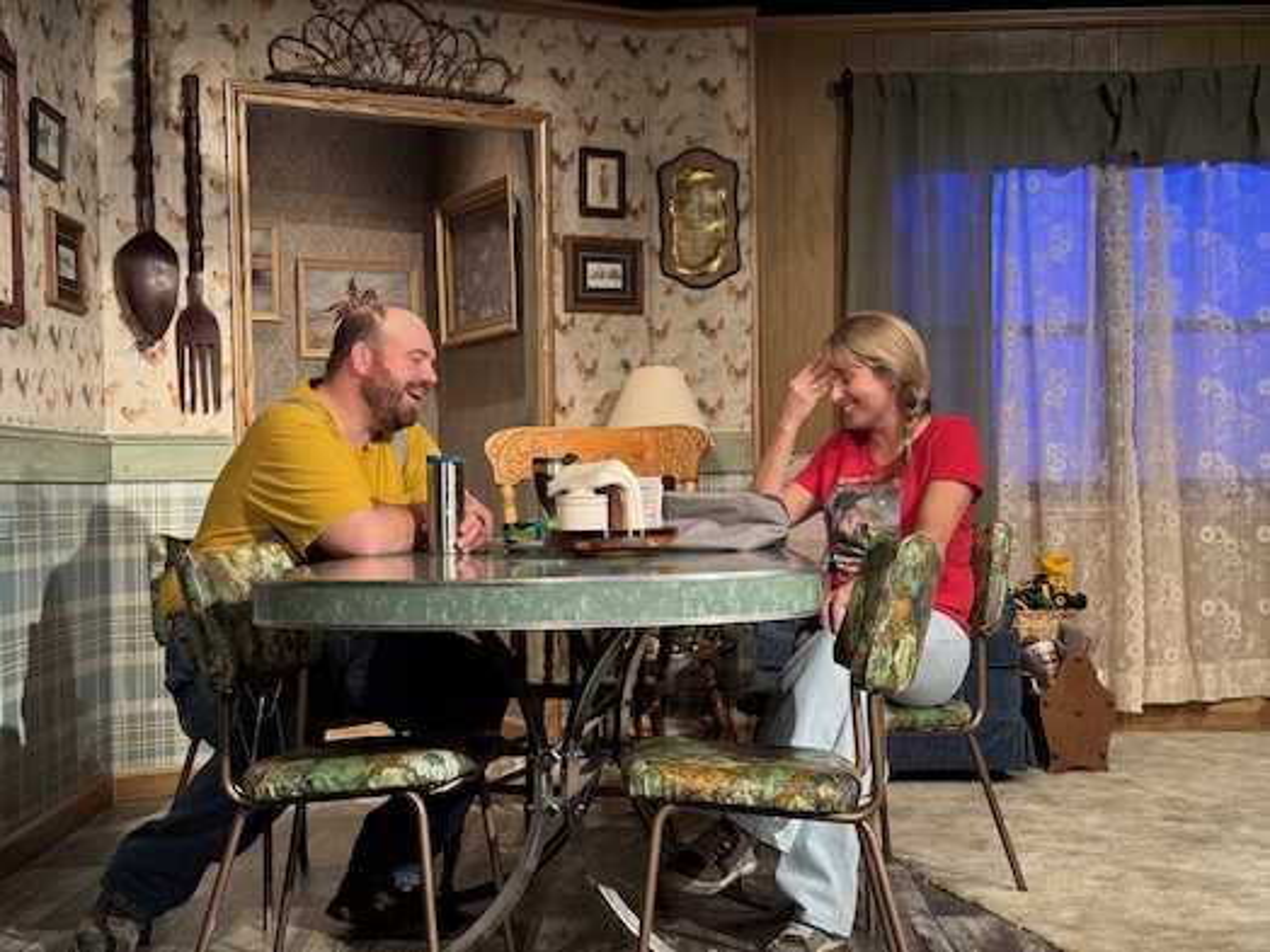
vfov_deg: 30.3
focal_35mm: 48
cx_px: 635
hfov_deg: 39.7
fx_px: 1761
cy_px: 476
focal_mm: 6.76
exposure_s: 1/60
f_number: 1.78
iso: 125
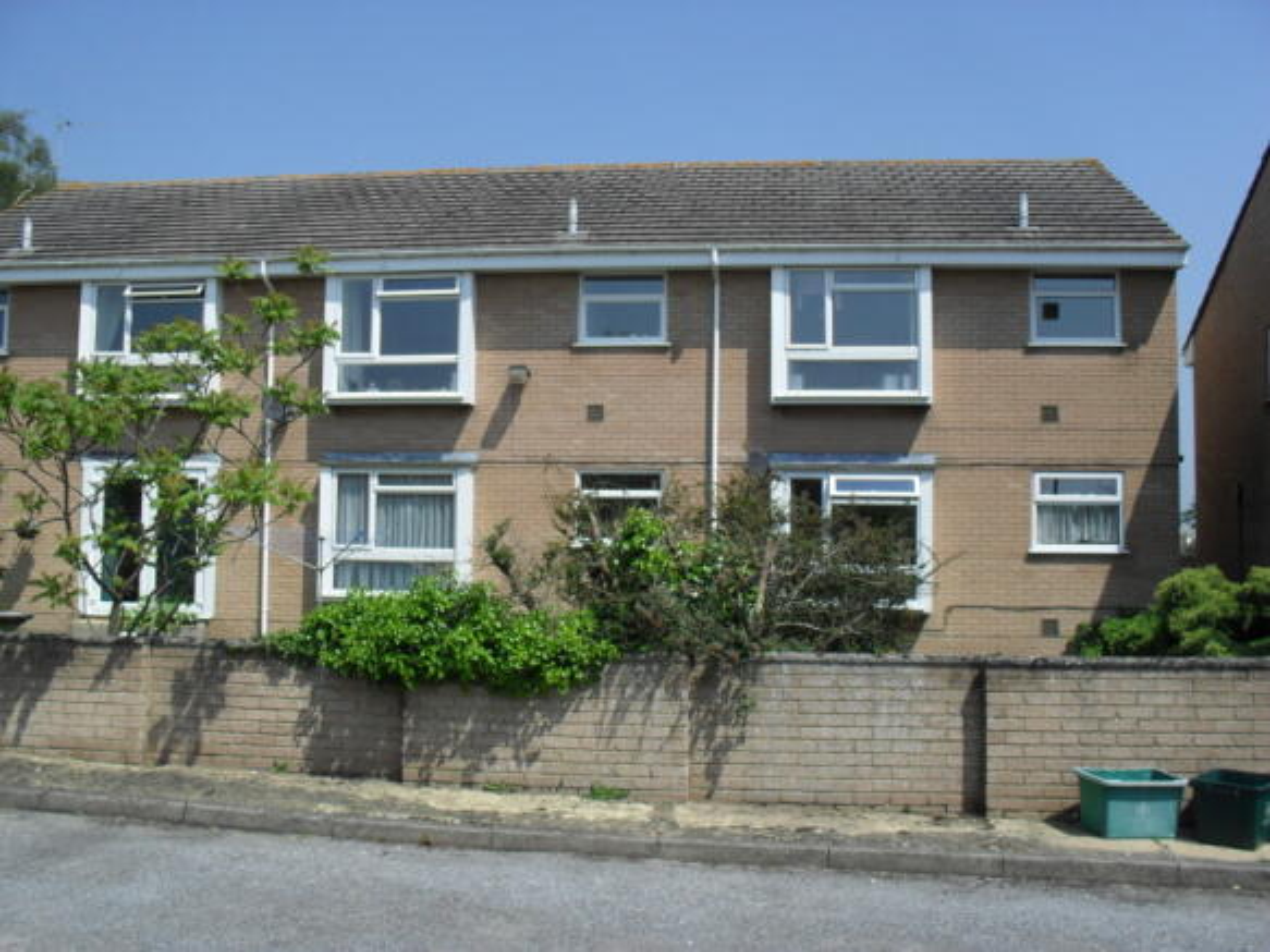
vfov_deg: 40.7
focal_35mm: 35
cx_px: 635
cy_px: 476
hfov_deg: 52.6
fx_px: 1284
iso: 100
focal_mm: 6.3
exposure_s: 1/250
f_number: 8.4
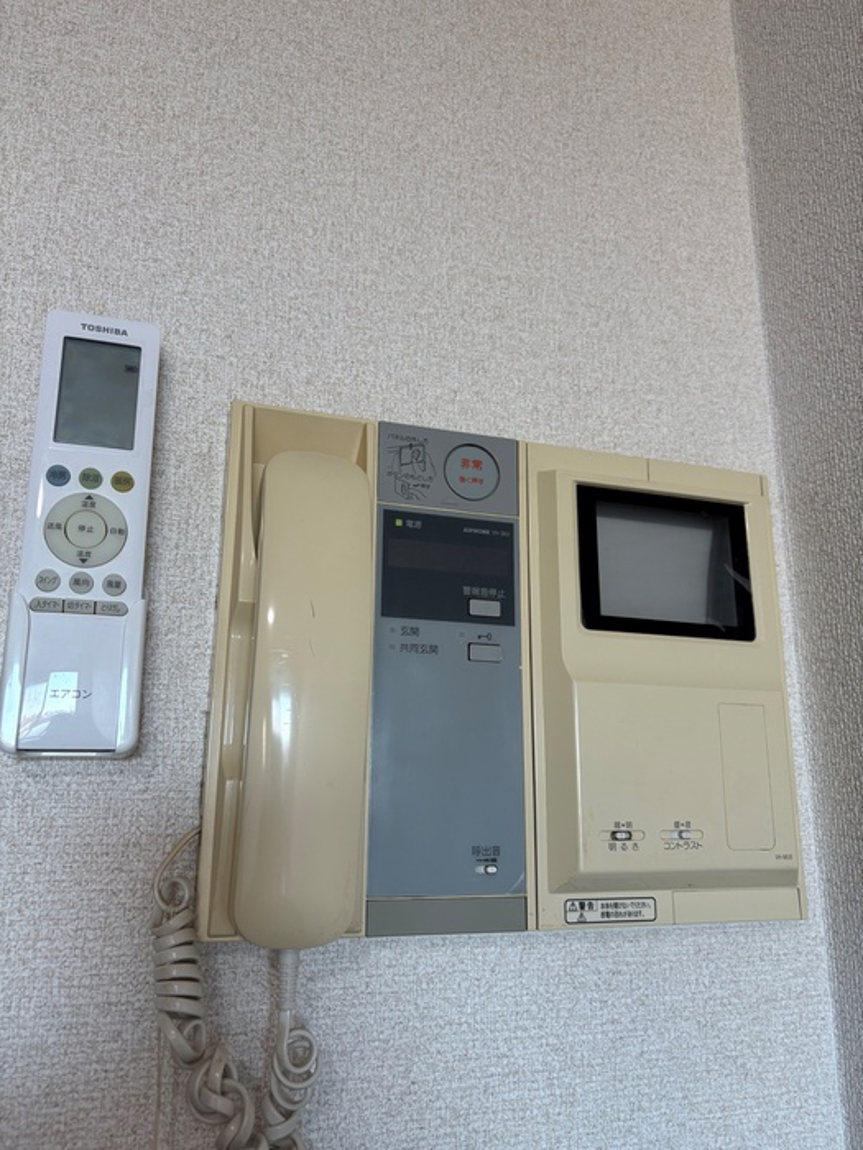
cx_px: 432
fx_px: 864
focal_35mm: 26
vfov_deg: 67.3
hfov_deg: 53.1
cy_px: 575
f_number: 1.6
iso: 100
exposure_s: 1/121
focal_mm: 5.96
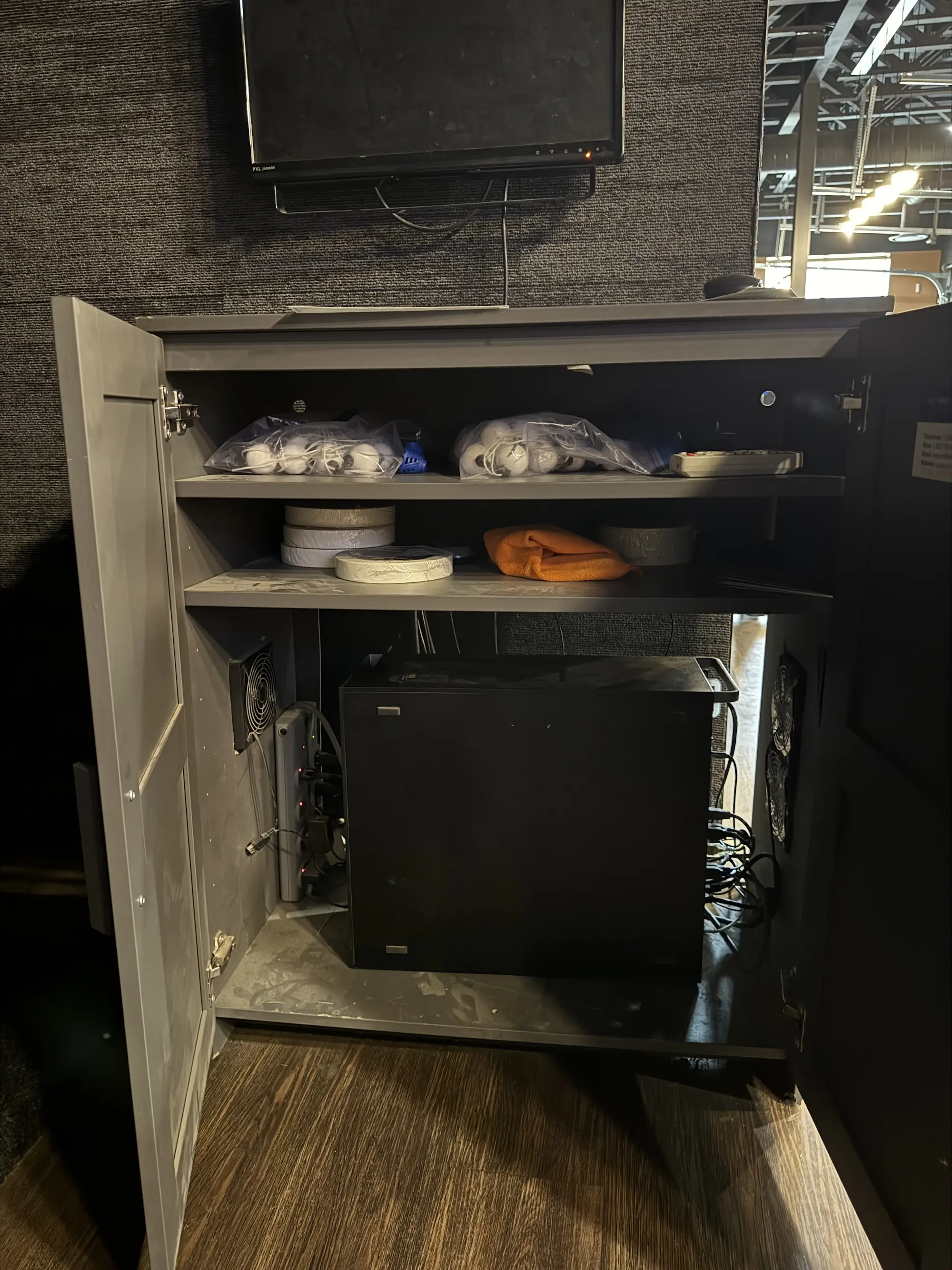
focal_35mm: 24
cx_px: 476
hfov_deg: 56.8
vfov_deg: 71.6
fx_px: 880
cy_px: 635
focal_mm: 6.76
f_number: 1.78
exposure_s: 1/24
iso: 1600
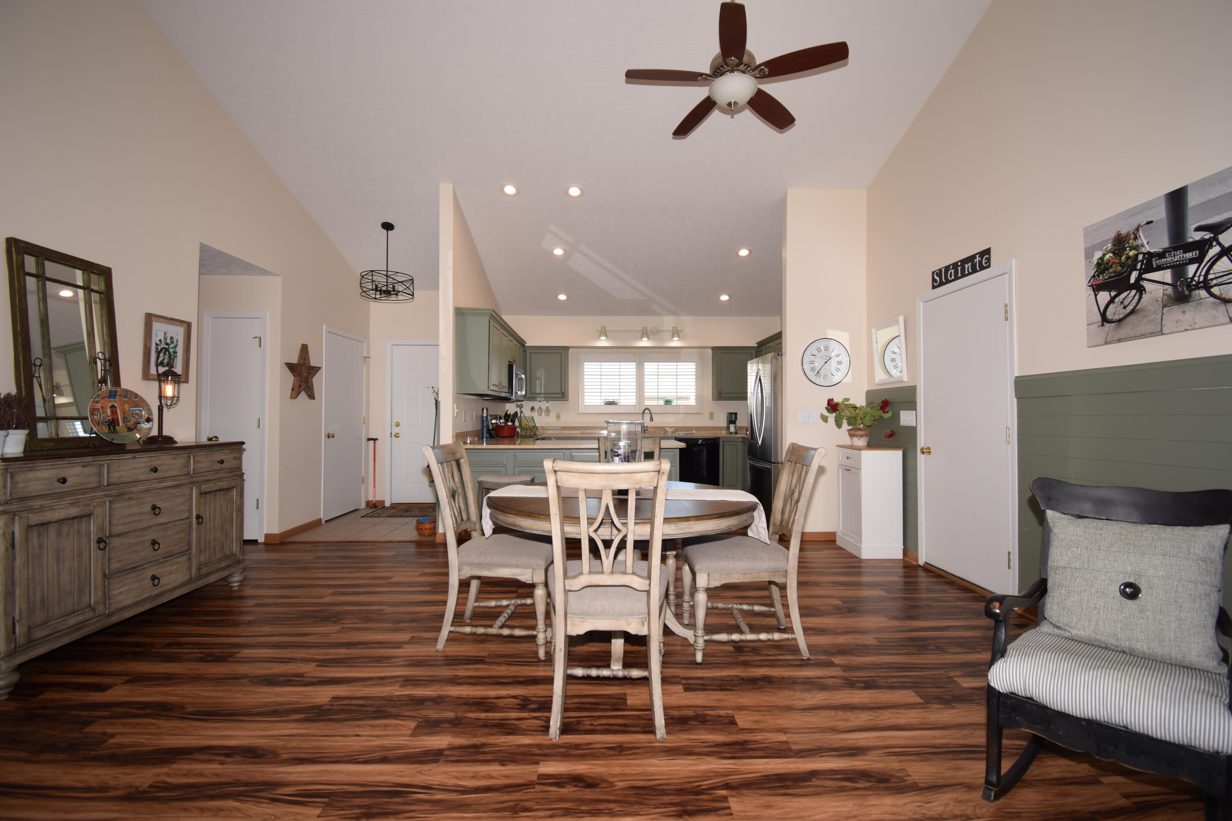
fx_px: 513
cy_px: 410
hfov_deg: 100.4
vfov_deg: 77.3
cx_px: 616
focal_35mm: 15
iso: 100
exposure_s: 1/60
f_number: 4.5
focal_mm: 10
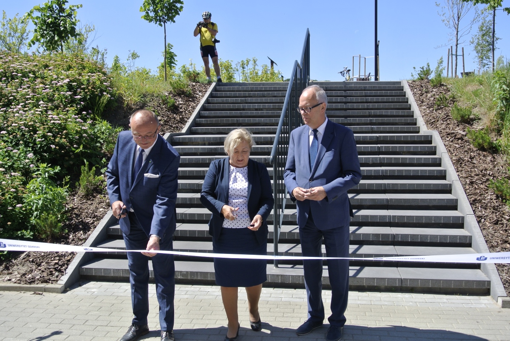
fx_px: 511
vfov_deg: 37.0
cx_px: 255
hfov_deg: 53.1
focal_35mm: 36
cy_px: 170
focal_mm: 13.6
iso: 100
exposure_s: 1/400
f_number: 5
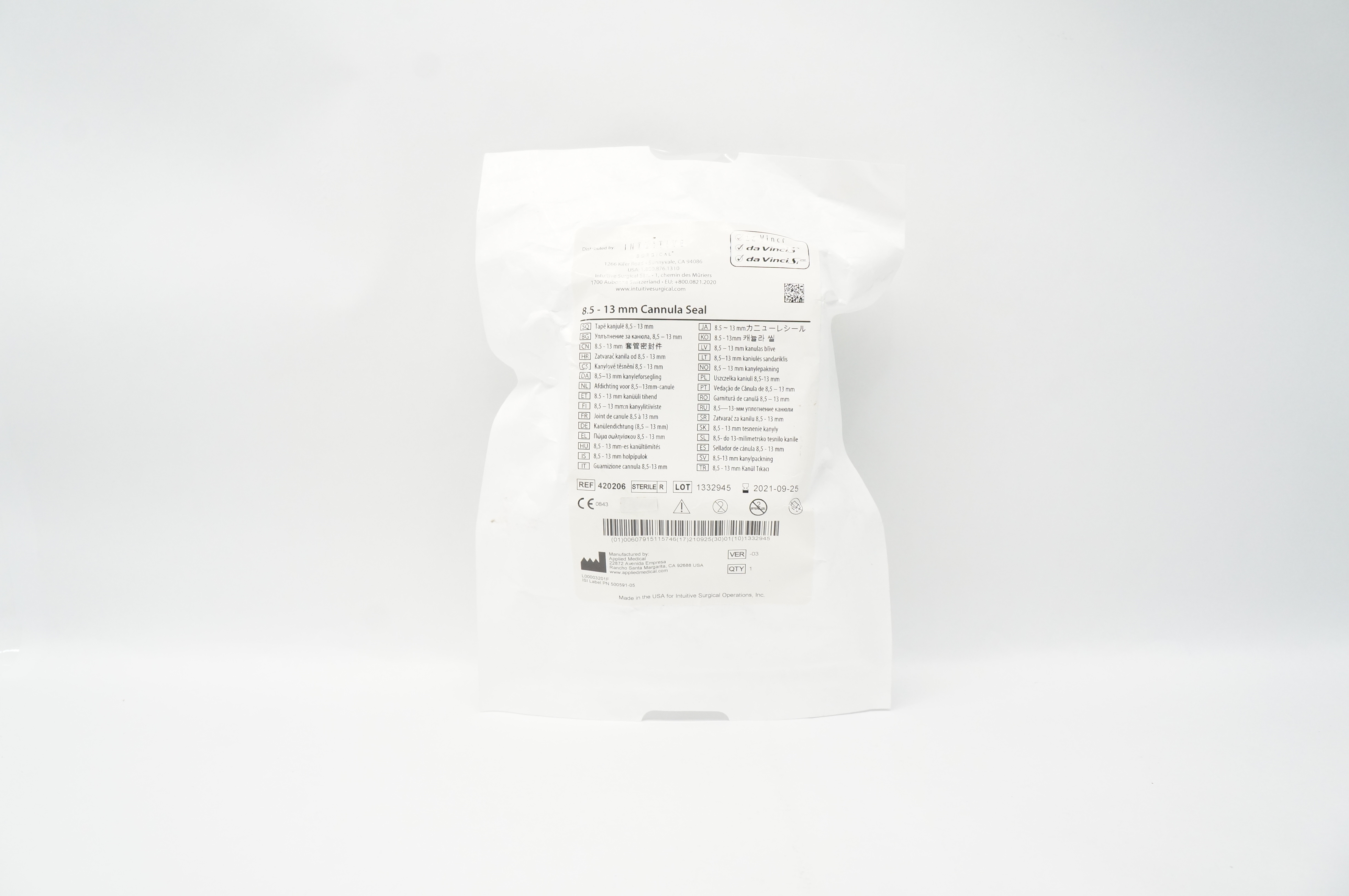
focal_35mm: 27
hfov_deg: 67.4
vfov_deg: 47.8
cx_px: 674
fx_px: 1011
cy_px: 448
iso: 800
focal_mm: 18
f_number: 8
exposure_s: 1/40
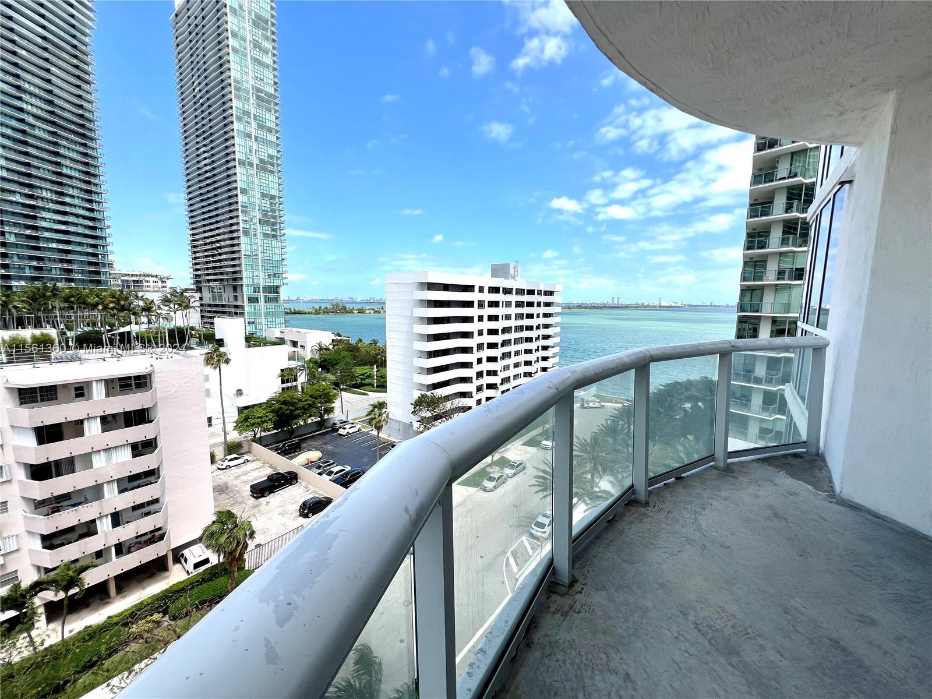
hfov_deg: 106.2
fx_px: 350
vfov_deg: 89.9
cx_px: 466
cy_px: 350
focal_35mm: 13
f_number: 1.8
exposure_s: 1/1908
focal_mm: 1.57
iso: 32
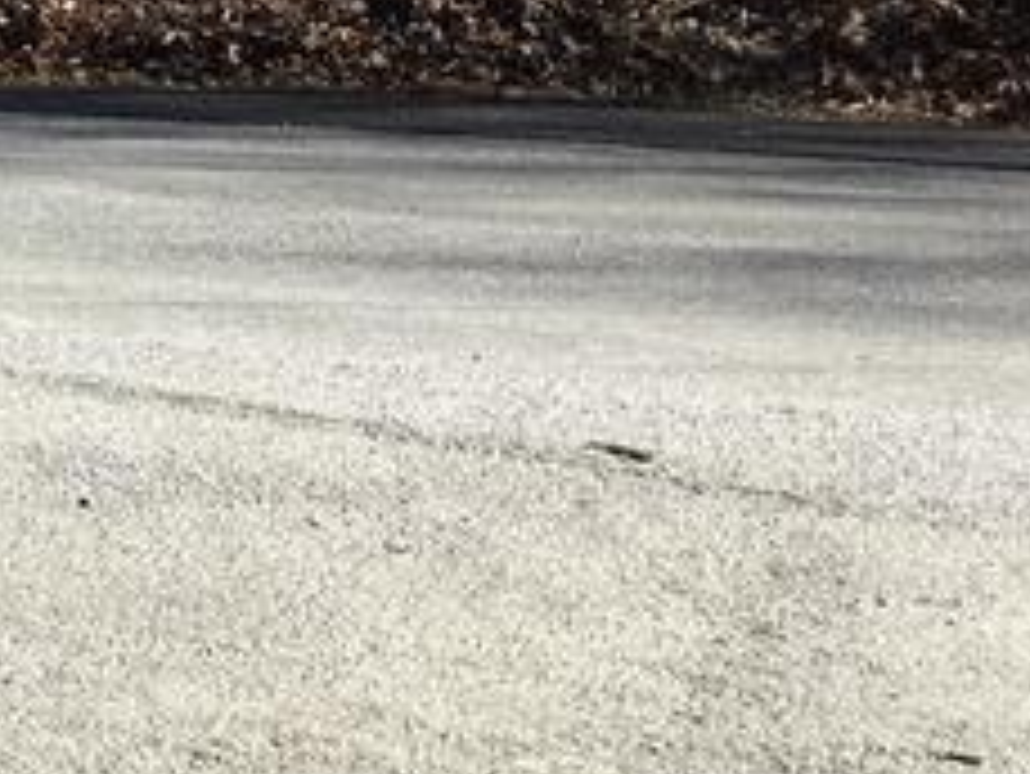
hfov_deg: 17.7
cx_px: -571
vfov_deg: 14.2
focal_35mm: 98
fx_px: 2918
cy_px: -374
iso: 25
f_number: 2.2
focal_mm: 4.15
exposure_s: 1/705
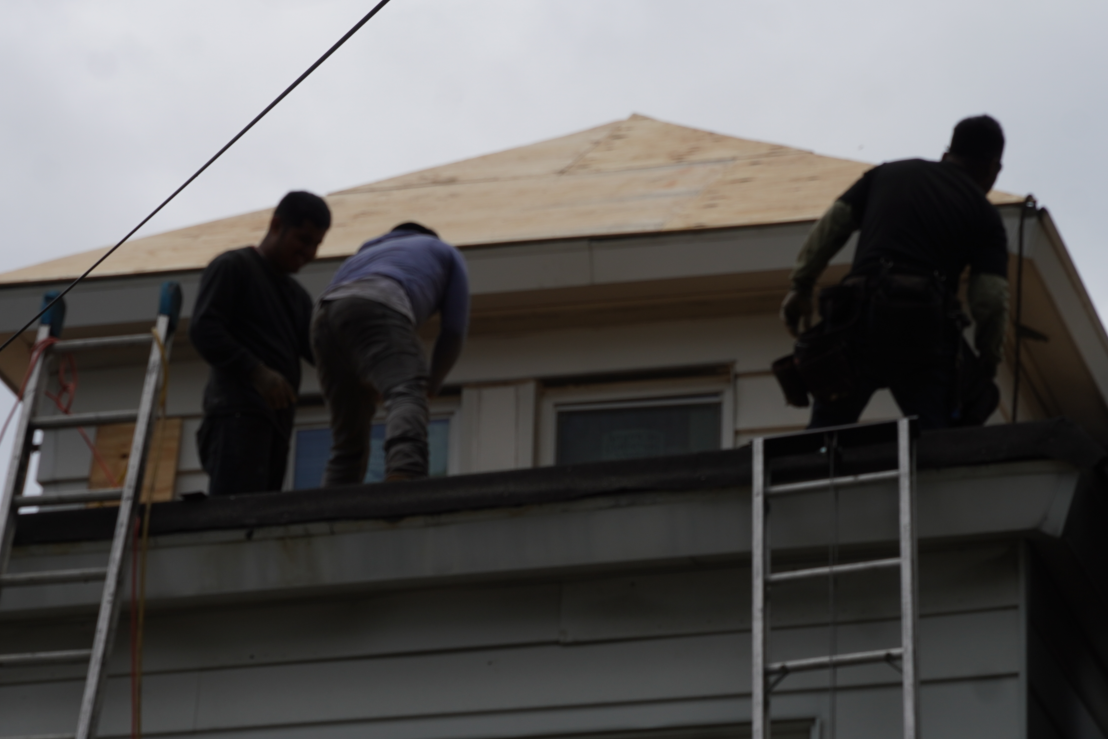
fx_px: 5160
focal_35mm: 168
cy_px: 405
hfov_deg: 12.3
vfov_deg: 8.2
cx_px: 448
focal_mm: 83
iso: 100
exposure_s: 1/640
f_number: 8
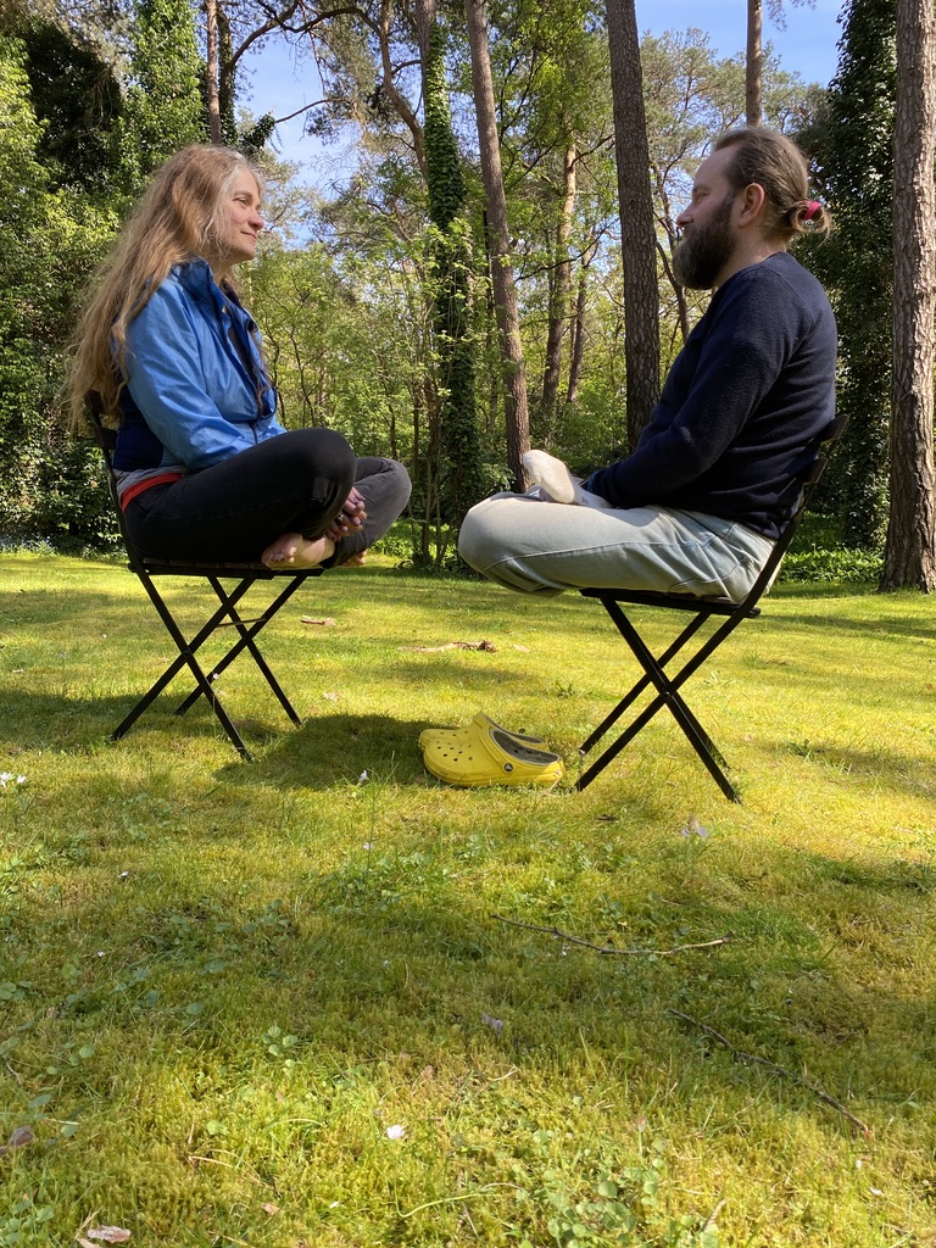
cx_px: 468
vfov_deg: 67.3
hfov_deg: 53.1
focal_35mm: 26
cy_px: 624
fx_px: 937
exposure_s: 1/604
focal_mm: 4.25
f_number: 1.8
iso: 32
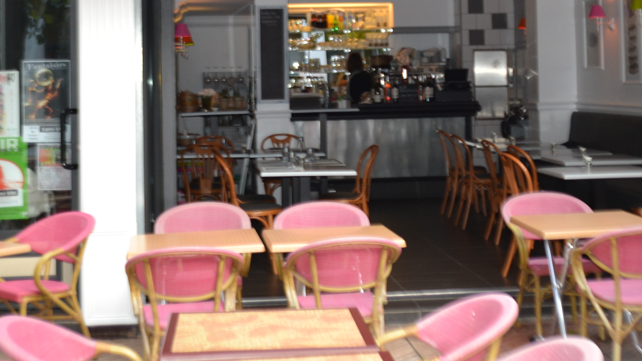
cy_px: 1
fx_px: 1192
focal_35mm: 70
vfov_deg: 16.9
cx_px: 365
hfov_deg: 30.1
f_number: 4.2
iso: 400
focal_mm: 26
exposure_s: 1/100
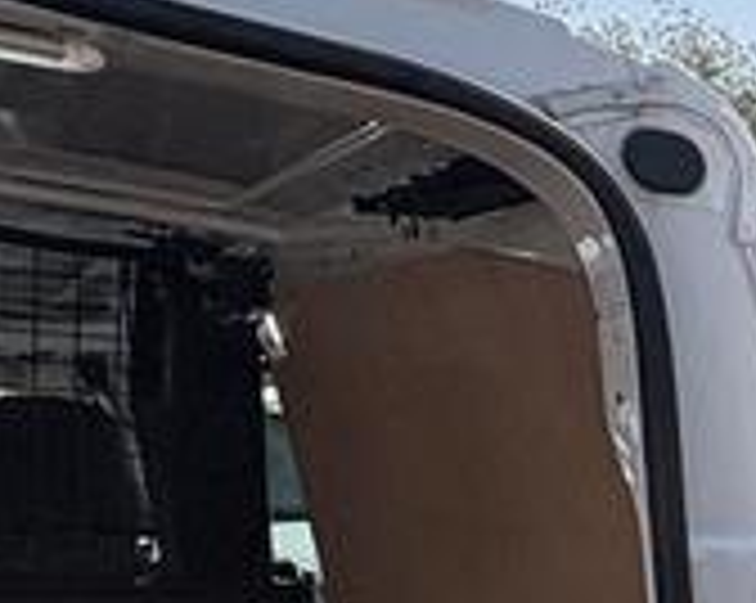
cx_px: 1575
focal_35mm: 73
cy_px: 716
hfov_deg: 17.3
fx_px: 1631
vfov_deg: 19.7
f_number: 2.2
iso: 64
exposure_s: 1/1536
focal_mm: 2.22
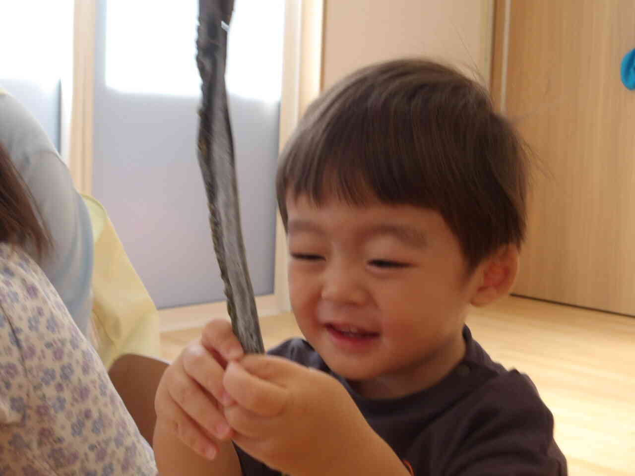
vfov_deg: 27.5
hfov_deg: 36.2
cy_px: 238
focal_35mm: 53
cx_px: 318
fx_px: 972
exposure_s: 1/72
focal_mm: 9.4
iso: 100
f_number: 4.2
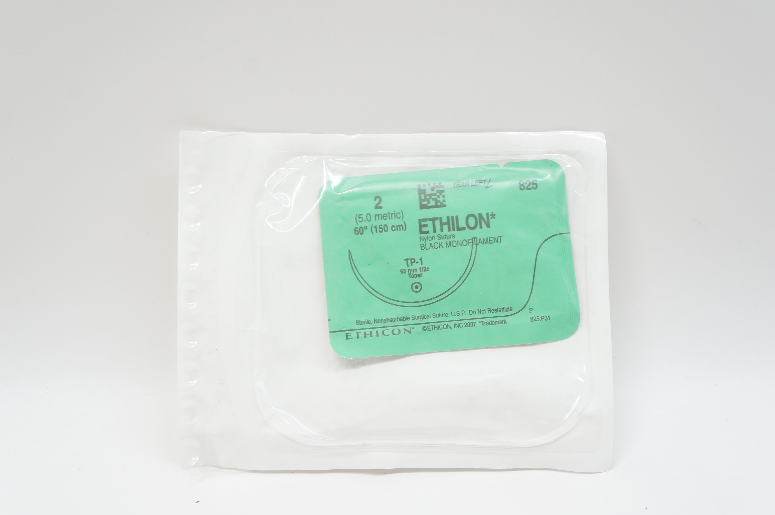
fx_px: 968
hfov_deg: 43.6
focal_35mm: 45
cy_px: 258
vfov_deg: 29.8
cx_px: 388
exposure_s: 1/40
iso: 400
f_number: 7.1
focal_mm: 30
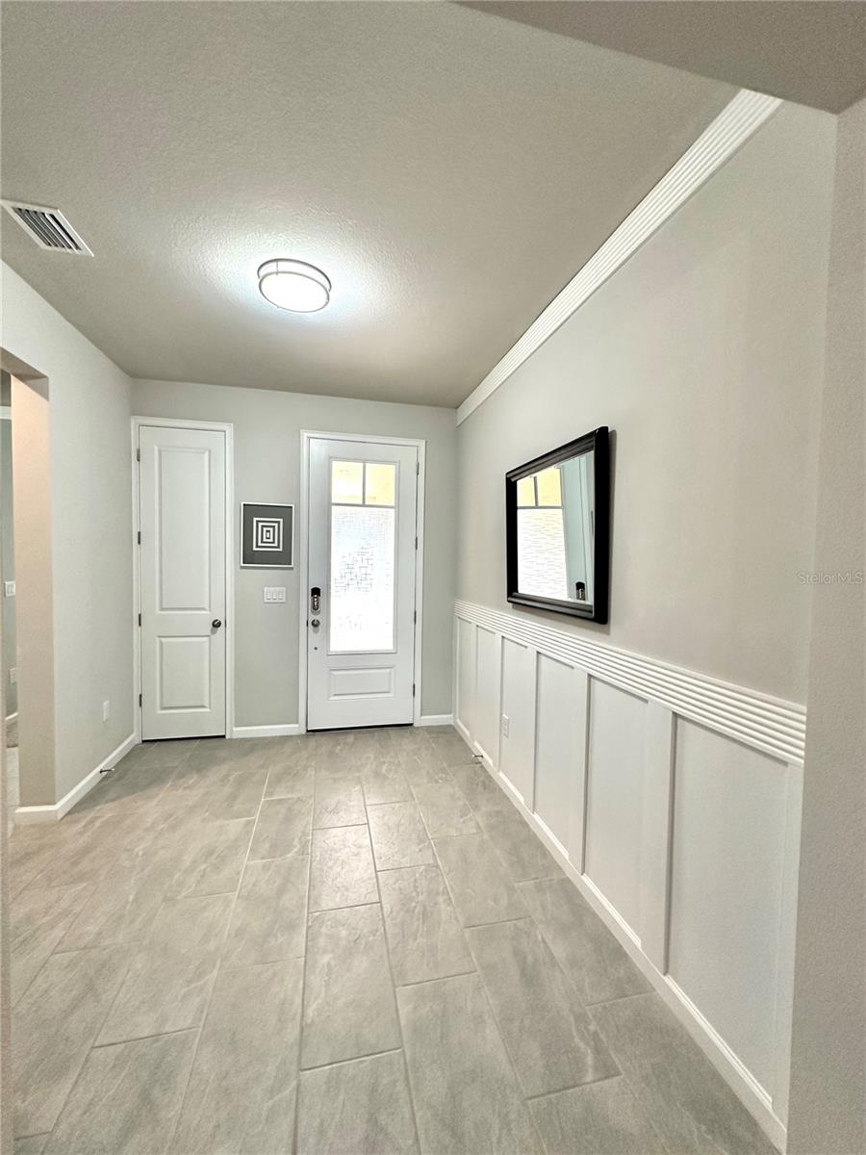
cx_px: 433
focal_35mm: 14
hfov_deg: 85.7
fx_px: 467
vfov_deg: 102.1
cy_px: 578
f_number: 2.2
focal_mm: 2.22
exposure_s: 1/120
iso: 200
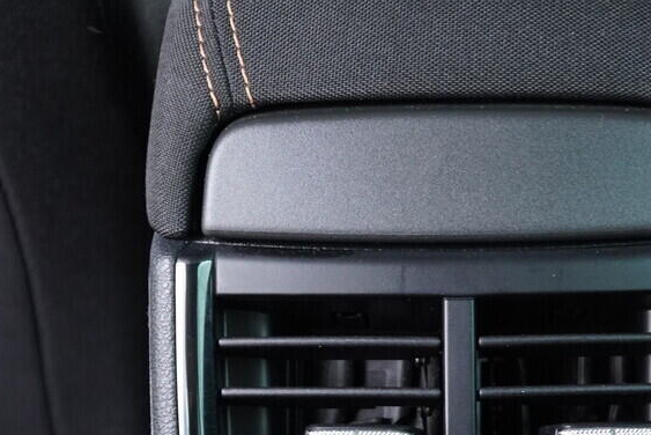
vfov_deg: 14.7
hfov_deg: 22.1
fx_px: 1664
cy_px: 415
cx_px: 429
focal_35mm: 92
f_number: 2.8
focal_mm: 24
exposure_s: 1/40
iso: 1250
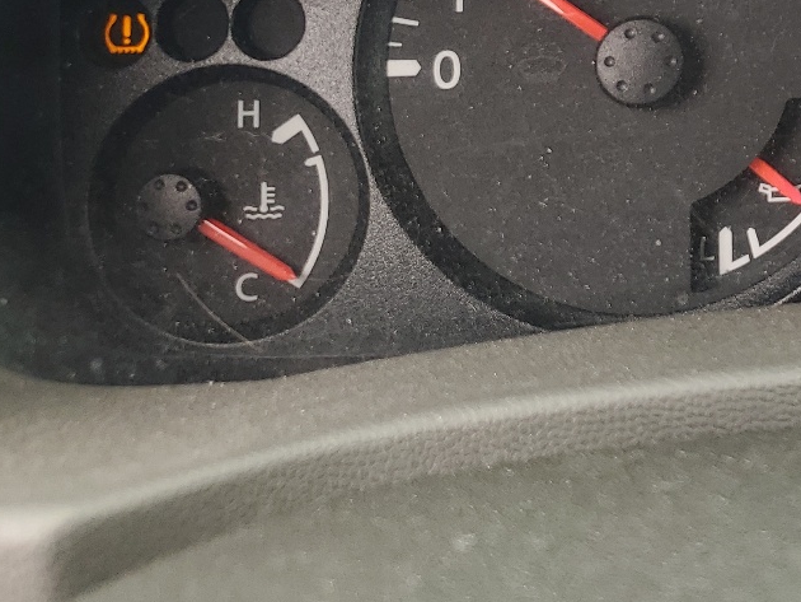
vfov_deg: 21.2
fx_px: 1528
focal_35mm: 66
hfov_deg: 26.4
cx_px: 940
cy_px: -56
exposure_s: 1/213
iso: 50
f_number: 1.5
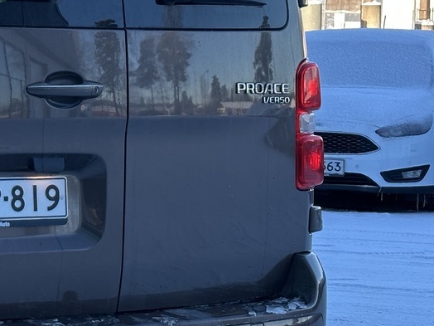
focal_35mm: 132
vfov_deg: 11.2
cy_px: 121
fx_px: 1655
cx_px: -124
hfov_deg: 14.3
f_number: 1.78
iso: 64
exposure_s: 1/587
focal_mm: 6.86
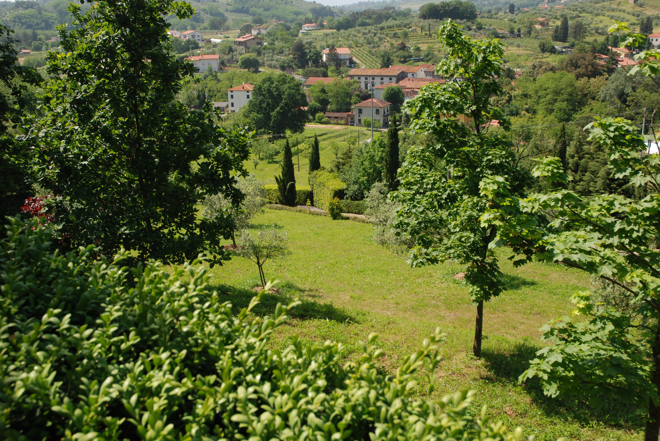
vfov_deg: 35.6
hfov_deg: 51.2
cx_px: 330
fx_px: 688
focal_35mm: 38
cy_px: 220
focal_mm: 25
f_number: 8
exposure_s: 1/250
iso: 200
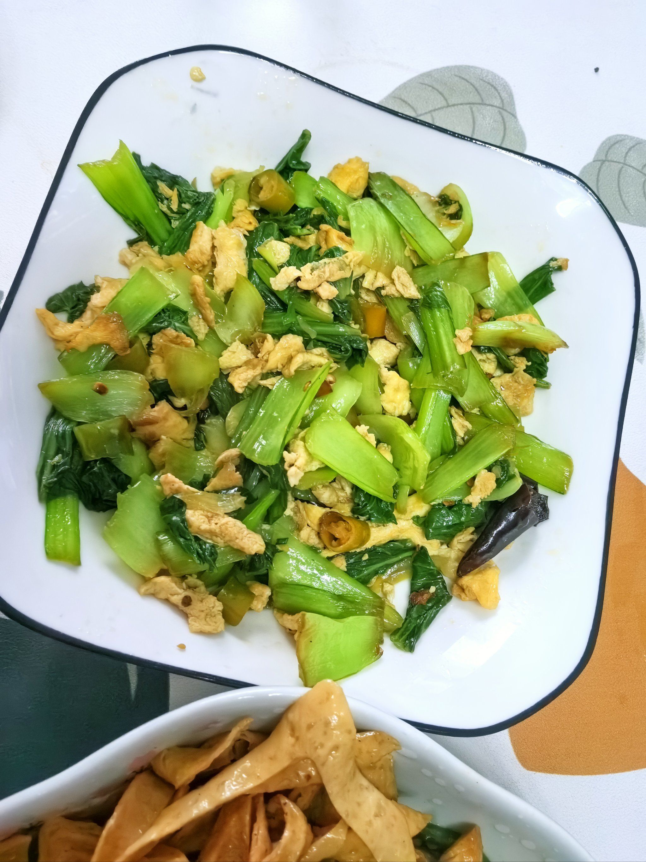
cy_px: 431
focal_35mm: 27
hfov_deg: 51.4
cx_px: 323
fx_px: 672
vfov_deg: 65.3
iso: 1000
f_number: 4
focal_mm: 5.75
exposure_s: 1/100
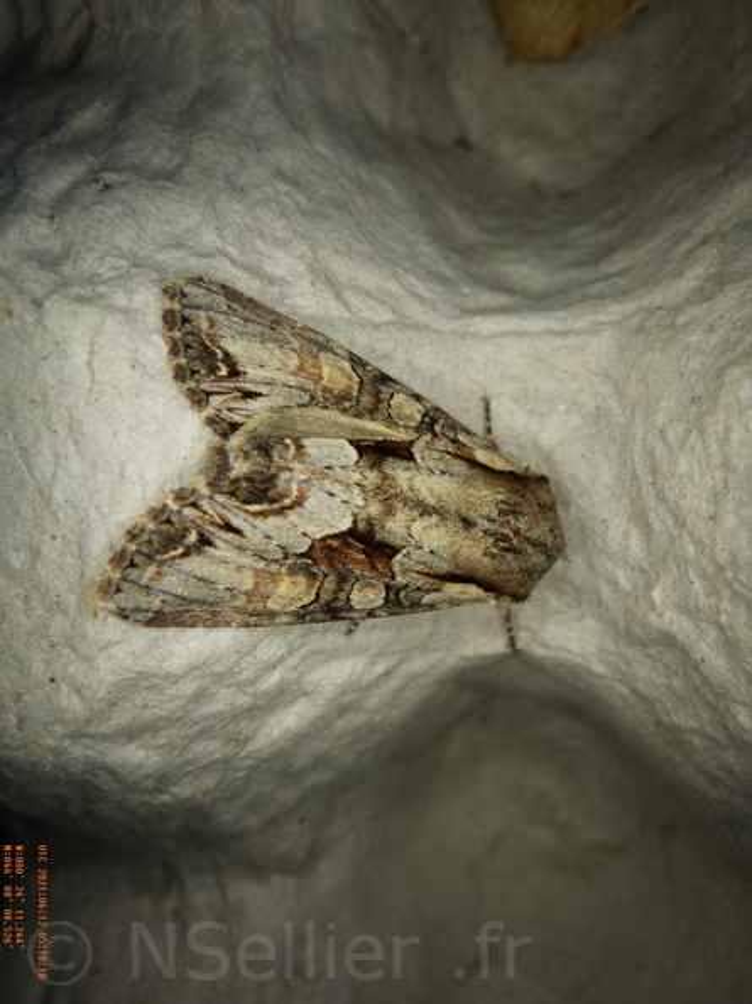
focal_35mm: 34
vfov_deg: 54.0
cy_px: 502
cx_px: 376
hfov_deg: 41.8
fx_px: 986
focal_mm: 6.1
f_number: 4.6
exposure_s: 1/1000
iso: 250
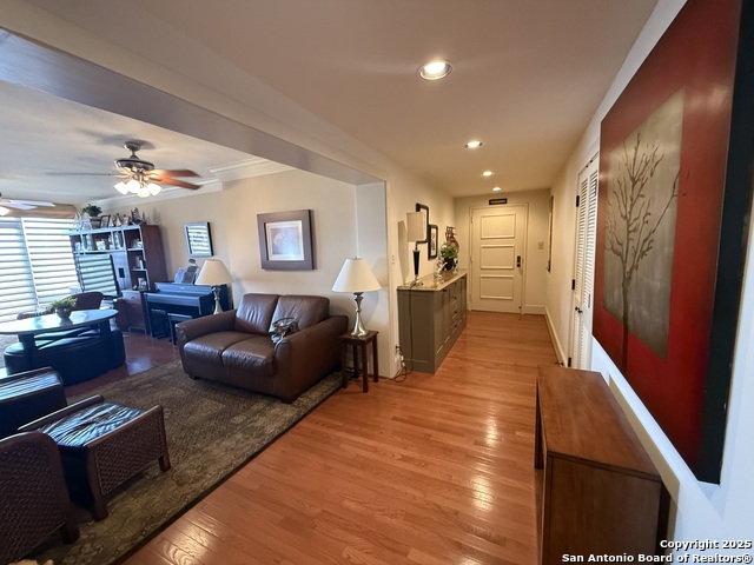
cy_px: 282
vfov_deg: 85.7
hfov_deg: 102.1
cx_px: 377
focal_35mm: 14
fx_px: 305
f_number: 2.2
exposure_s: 1/60
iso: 640
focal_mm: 2.22
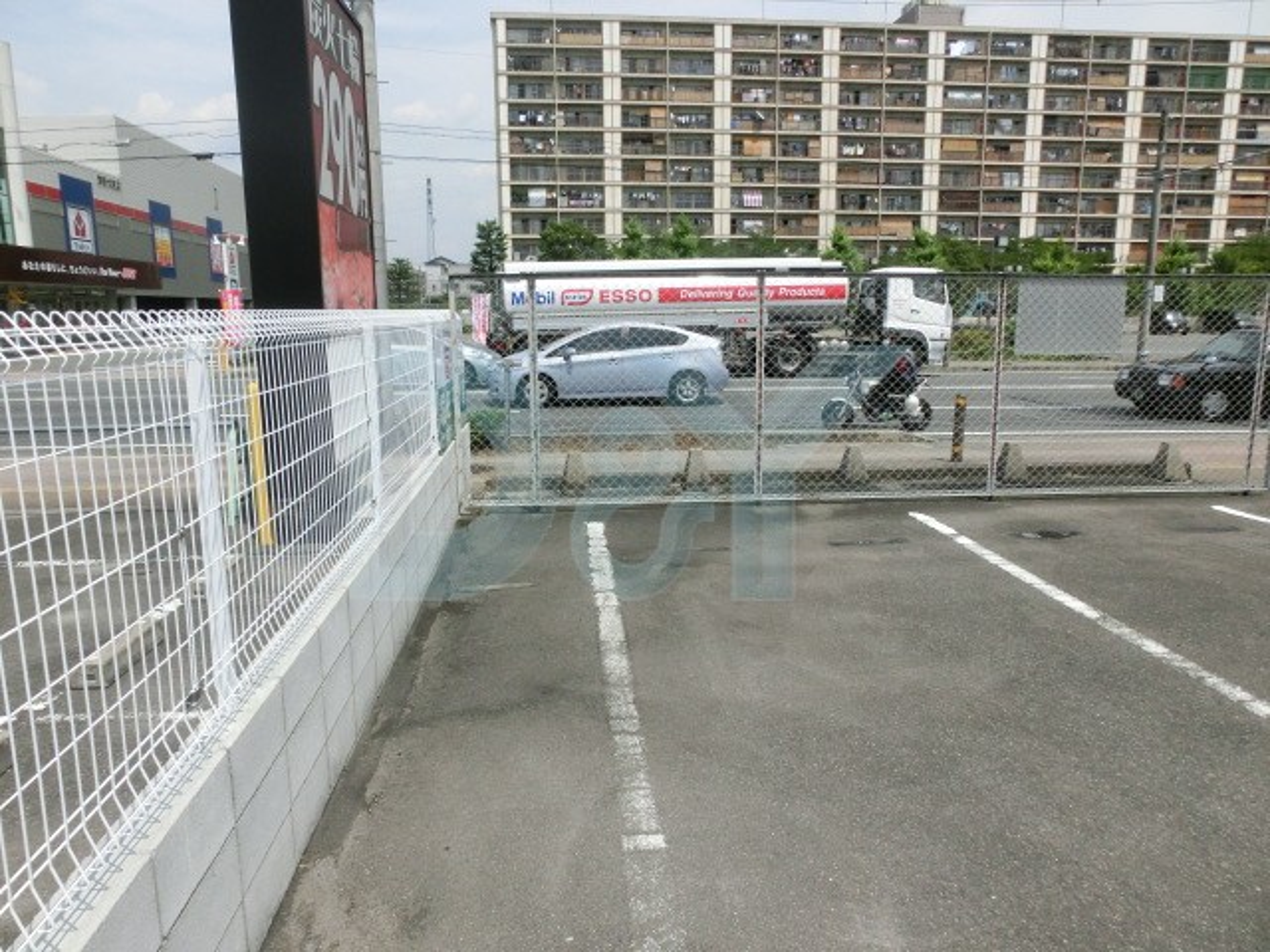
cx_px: 635
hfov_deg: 71.6
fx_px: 881
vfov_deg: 56.8
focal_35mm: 24
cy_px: 476
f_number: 7.9
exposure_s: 1/1000
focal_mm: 4.24
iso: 320
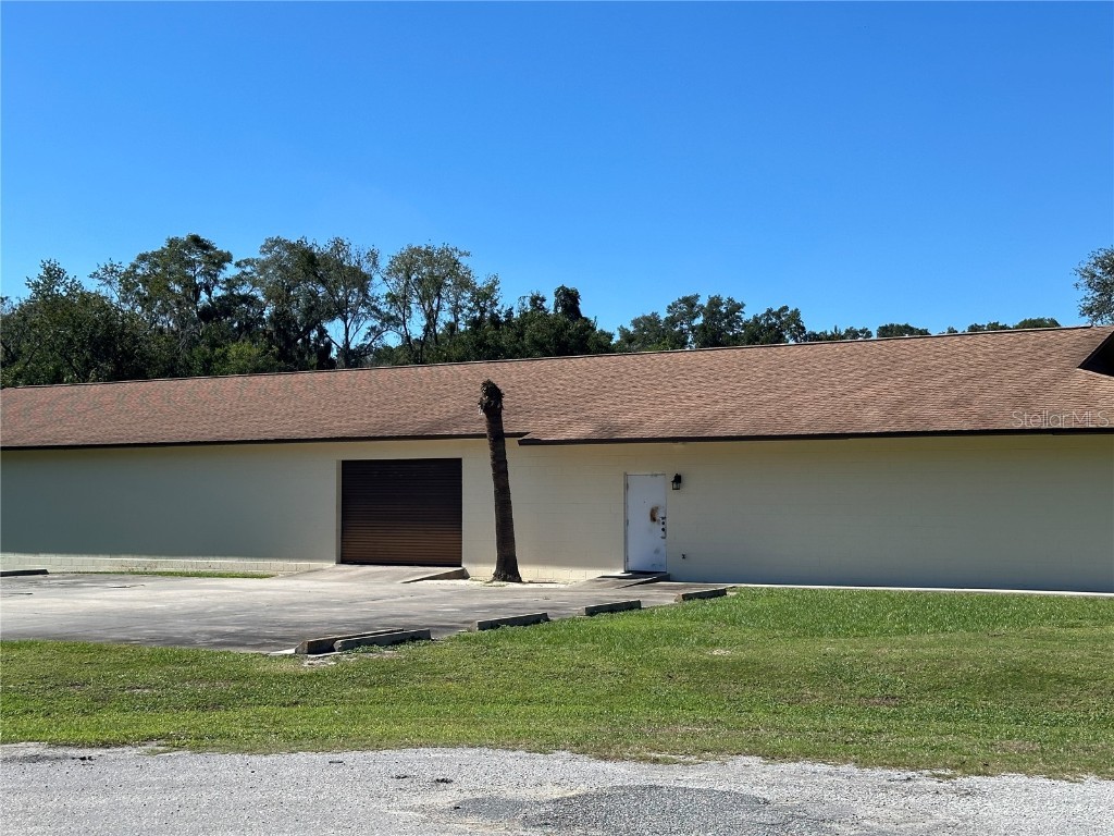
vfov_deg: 30.3
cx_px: 557
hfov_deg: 39.7
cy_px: 418
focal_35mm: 48
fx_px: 1545
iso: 64
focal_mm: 6.86
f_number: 1.78
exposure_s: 1/3876
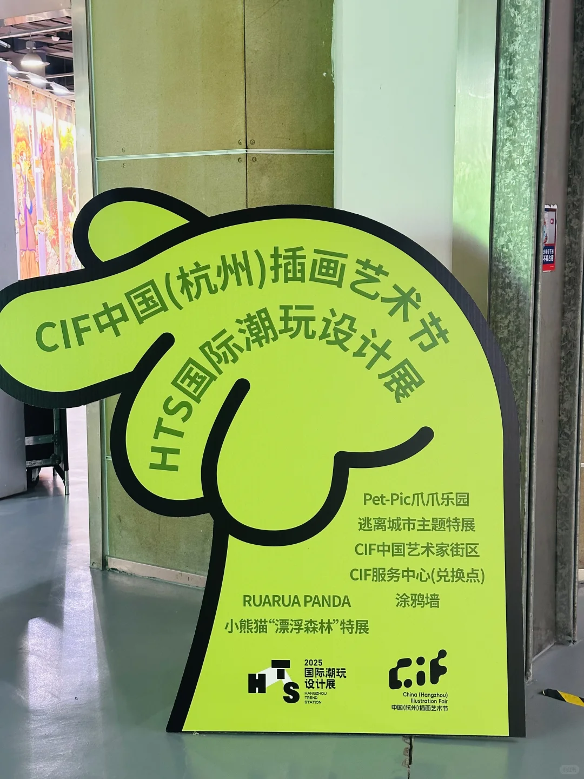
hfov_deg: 30.3
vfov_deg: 39.7
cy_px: 390
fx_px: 1080
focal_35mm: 48
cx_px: 292
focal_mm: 6.86
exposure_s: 1/50
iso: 250
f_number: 1.78
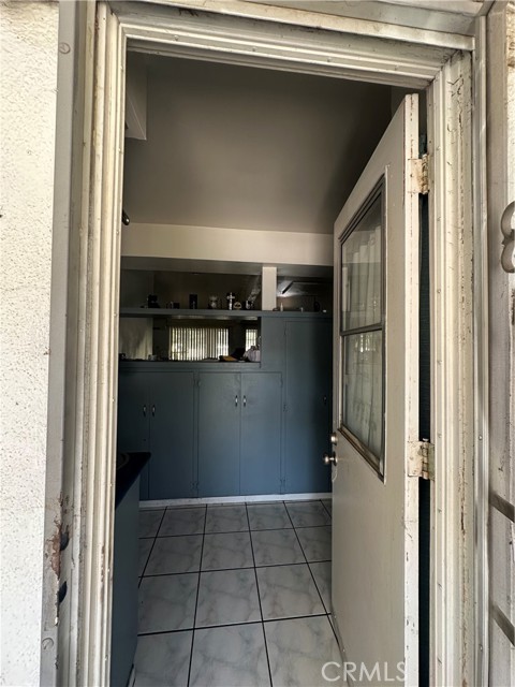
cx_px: 258
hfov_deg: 85.7
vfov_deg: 102.1
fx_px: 278
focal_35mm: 14
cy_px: 344
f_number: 2.2
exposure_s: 1/99
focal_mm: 2.22
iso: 160
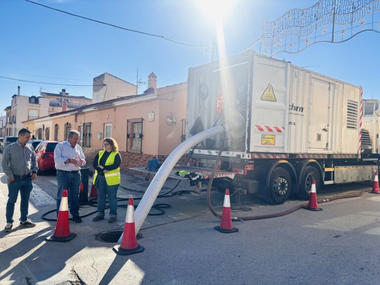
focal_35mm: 26
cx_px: 190
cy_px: 142
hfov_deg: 67.3
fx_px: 285
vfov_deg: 53.1
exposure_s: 1/3788
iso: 50
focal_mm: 5.96
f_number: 1.6
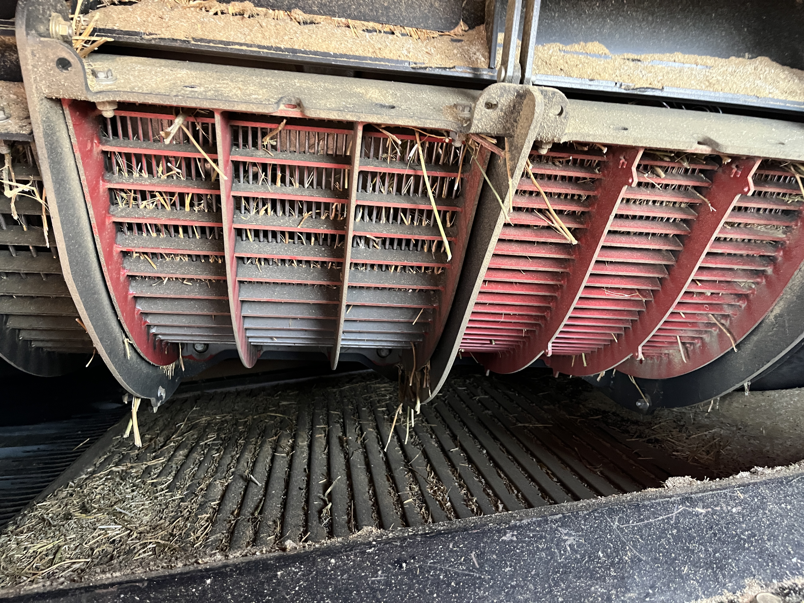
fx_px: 604
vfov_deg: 53.1
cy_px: 302
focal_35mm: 26
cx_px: 402
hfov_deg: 67.3
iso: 640
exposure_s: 1/31
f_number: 1.6
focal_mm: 5.1
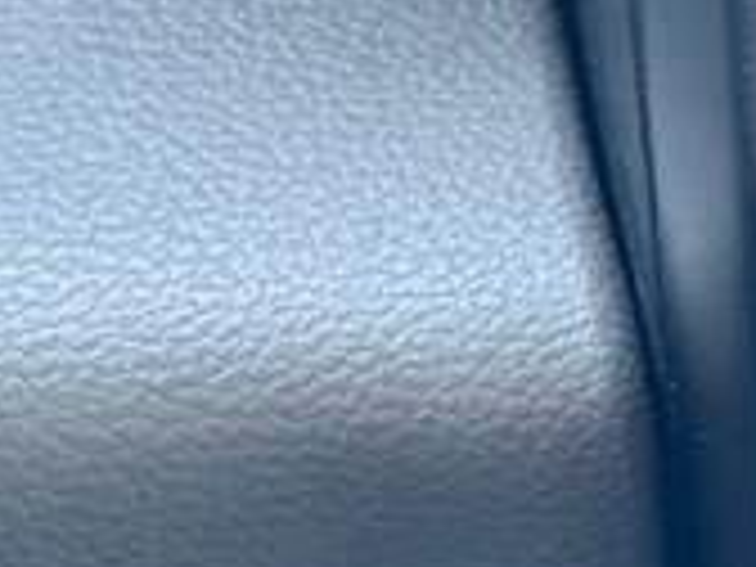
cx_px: 1354
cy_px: 274
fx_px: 3997
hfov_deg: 10.2
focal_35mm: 183
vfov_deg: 8.1
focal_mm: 6.76
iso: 250
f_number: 1.78
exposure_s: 1/33
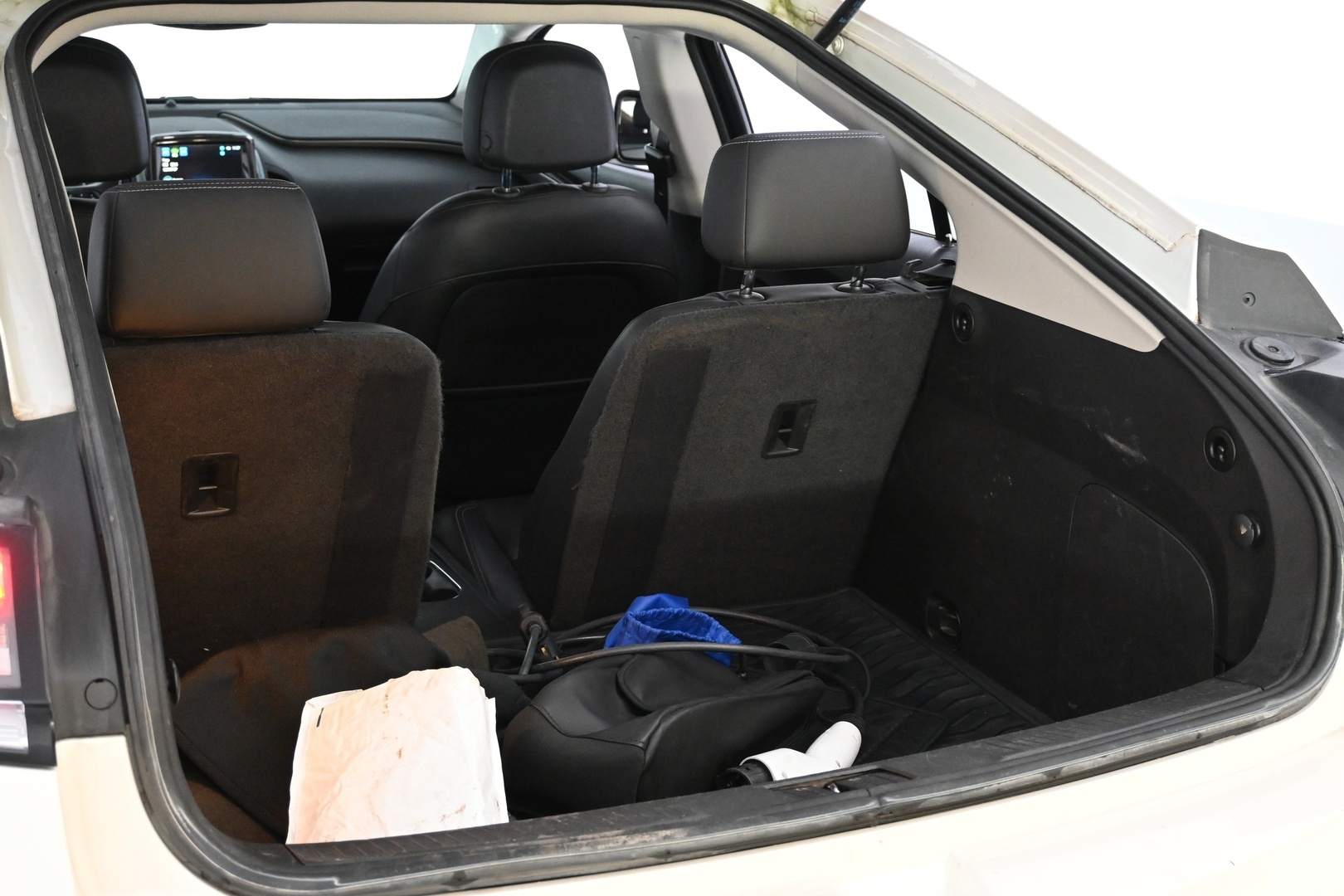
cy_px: 448
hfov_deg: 41.7
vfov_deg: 28.5
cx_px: 672
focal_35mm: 47
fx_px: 1764
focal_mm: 31.5
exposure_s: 1/50
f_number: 5
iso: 3600
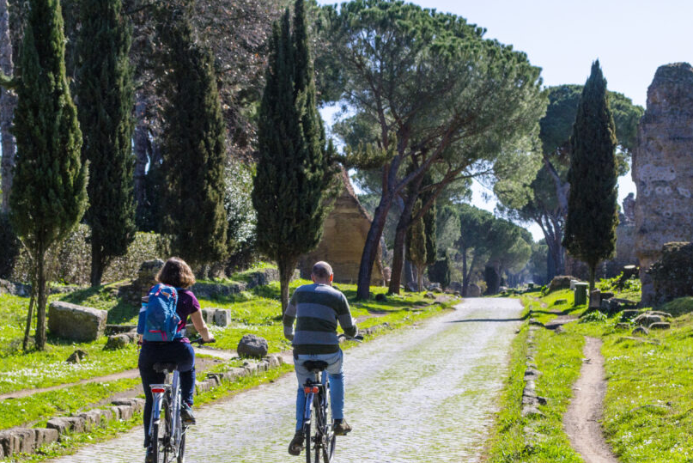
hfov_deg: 19.5
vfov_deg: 13.1
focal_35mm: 105
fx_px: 2015
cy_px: 251
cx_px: 341
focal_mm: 55
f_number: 8
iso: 400
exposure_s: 1/1000
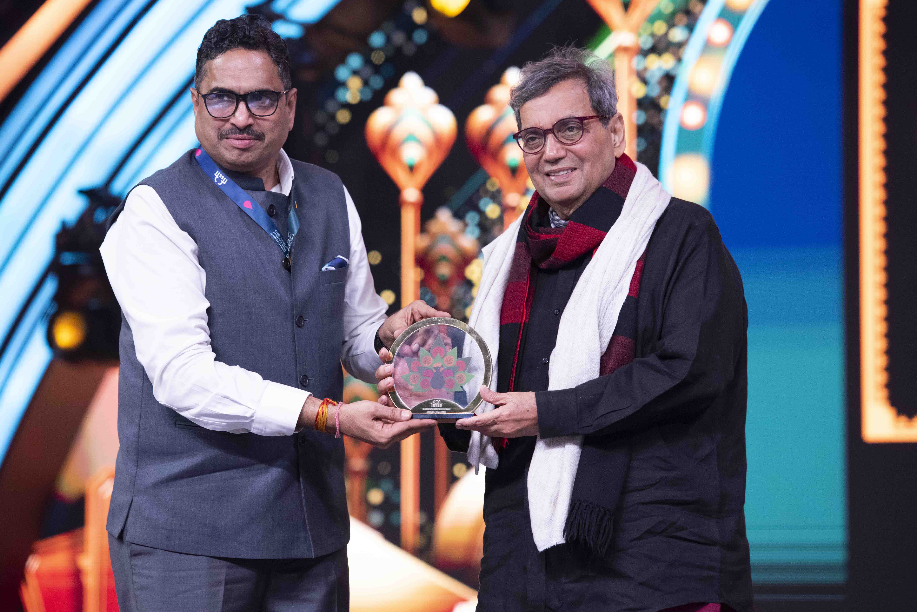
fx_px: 4815
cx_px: 458
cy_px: 294
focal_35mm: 189
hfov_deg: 10.9
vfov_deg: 7.3
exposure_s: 1/320
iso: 3200
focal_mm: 160
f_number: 3.2
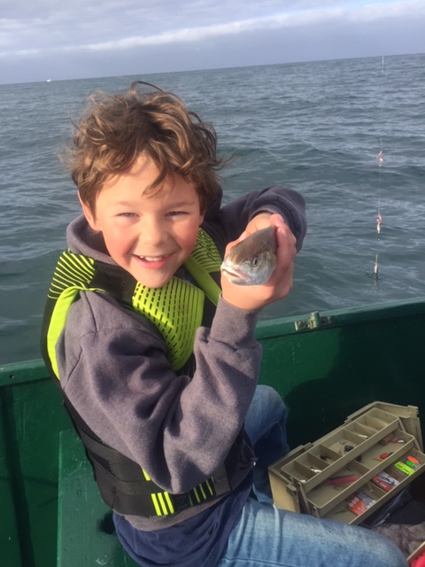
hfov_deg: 48.2
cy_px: 284
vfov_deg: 61.7
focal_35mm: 29
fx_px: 475
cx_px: 212
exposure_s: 1/879
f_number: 2.2
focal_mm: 4.15
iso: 32
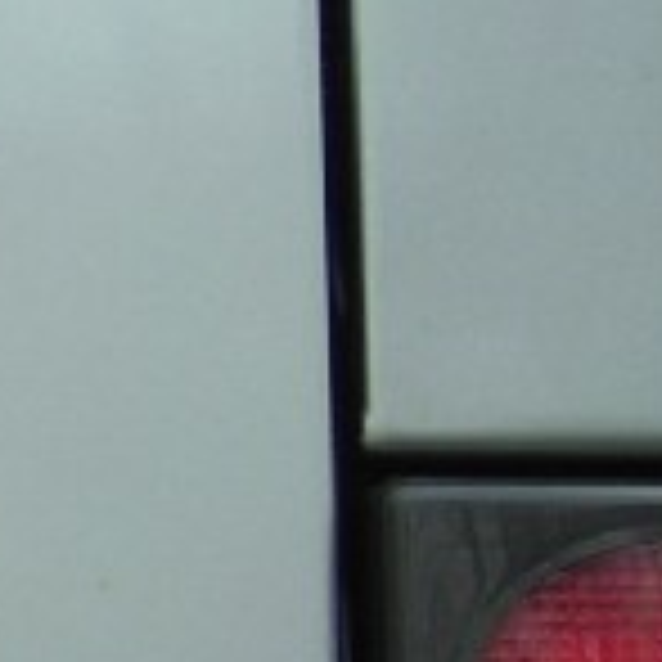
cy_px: 1054
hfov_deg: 8.0
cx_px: -500
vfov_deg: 8.1
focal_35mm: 211
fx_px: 4565
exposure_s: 1/208
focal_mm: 6.9
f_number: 3.3
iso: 50
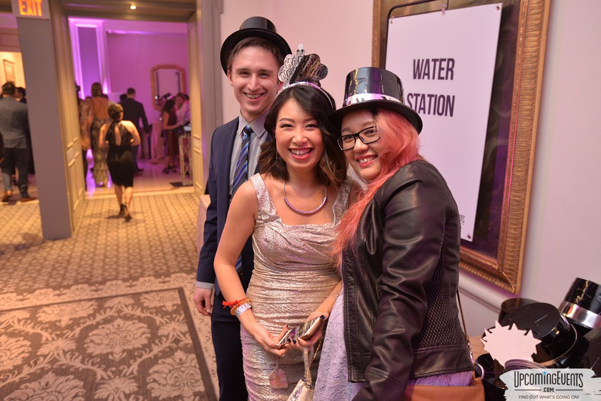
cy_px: 200
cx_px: 300
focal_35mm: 30
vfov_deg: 43.6
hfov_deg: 61.9
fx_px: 501
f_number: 4
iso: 2000
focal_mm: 30
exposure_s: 1/40
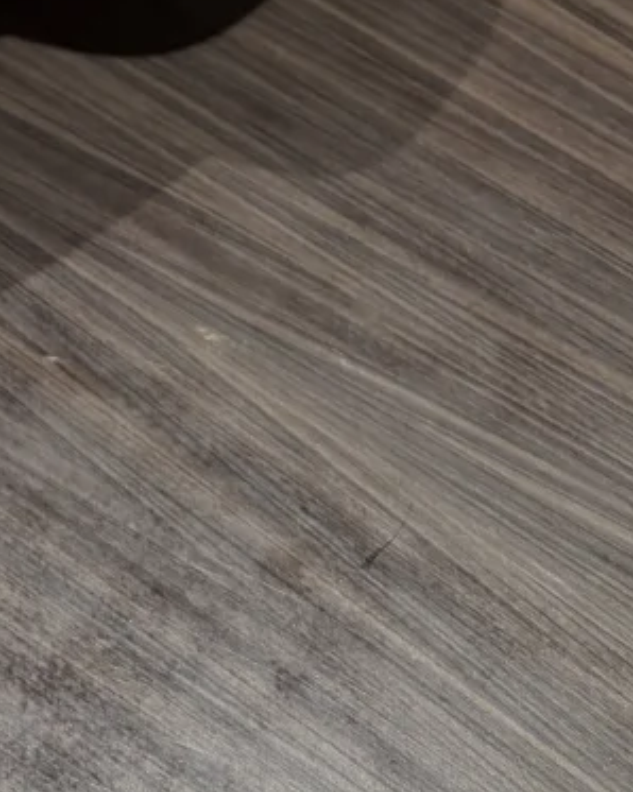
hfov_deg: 14.2
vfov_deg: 18.0
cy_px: -289
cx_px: -450
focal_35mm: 98
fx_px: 2297
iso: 125
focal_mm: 5.96
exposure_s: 1/168
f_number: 1.6
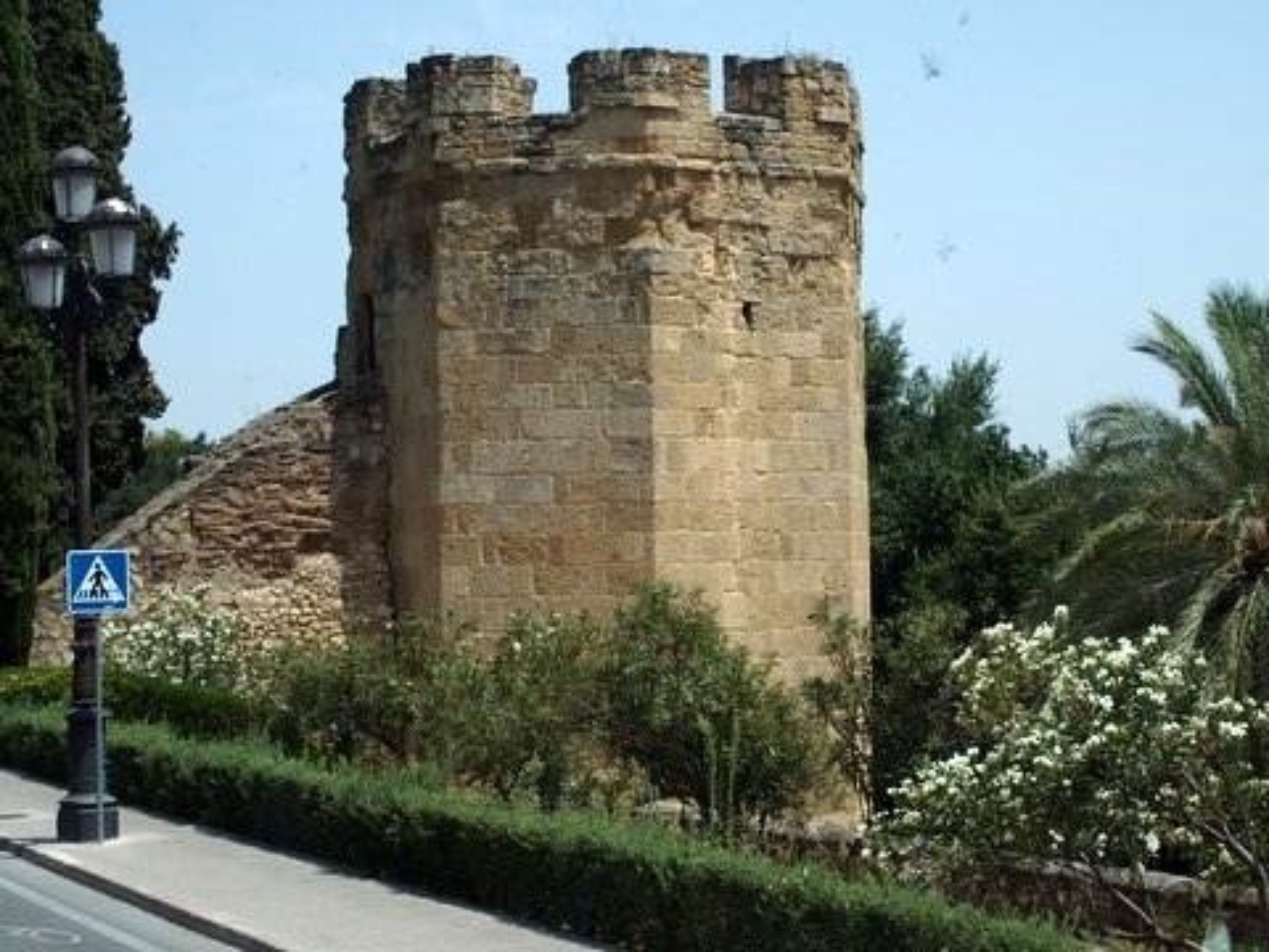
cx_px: 634
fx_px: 2273
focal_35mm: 62
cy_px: 476
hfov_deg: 31.2
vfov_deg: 23.7
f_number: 4
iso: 100
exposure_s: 1/1000
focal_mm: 13.2
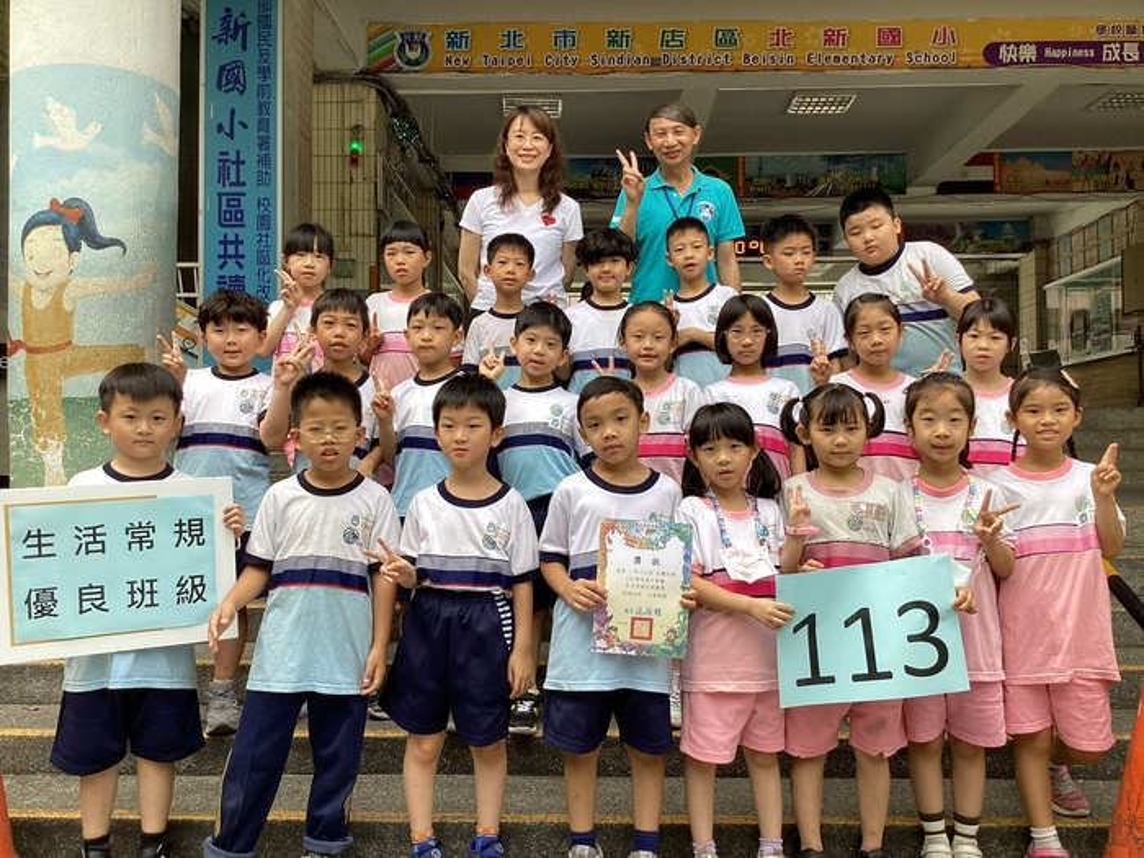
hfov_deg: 58.4
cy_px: 429
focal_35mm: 31
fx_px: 1024
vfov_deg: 45.4
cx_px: 572
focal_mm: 3.3
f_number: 2.4
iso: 25
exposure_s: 1/180
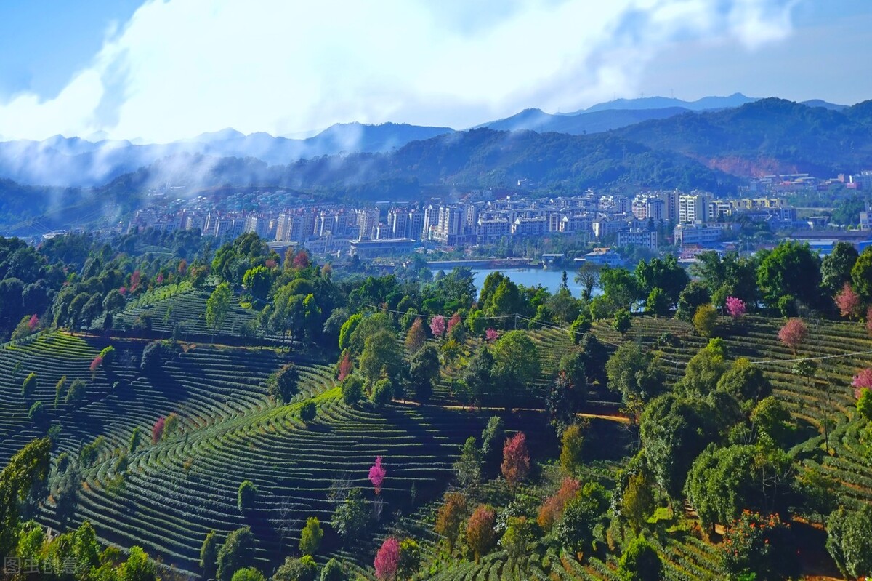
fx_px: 1501
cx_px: 436
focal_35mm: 62
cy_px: 290
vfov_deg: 21.9
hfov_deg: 32.4
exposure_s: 1/400
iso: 50
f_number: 5.6
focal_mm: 62
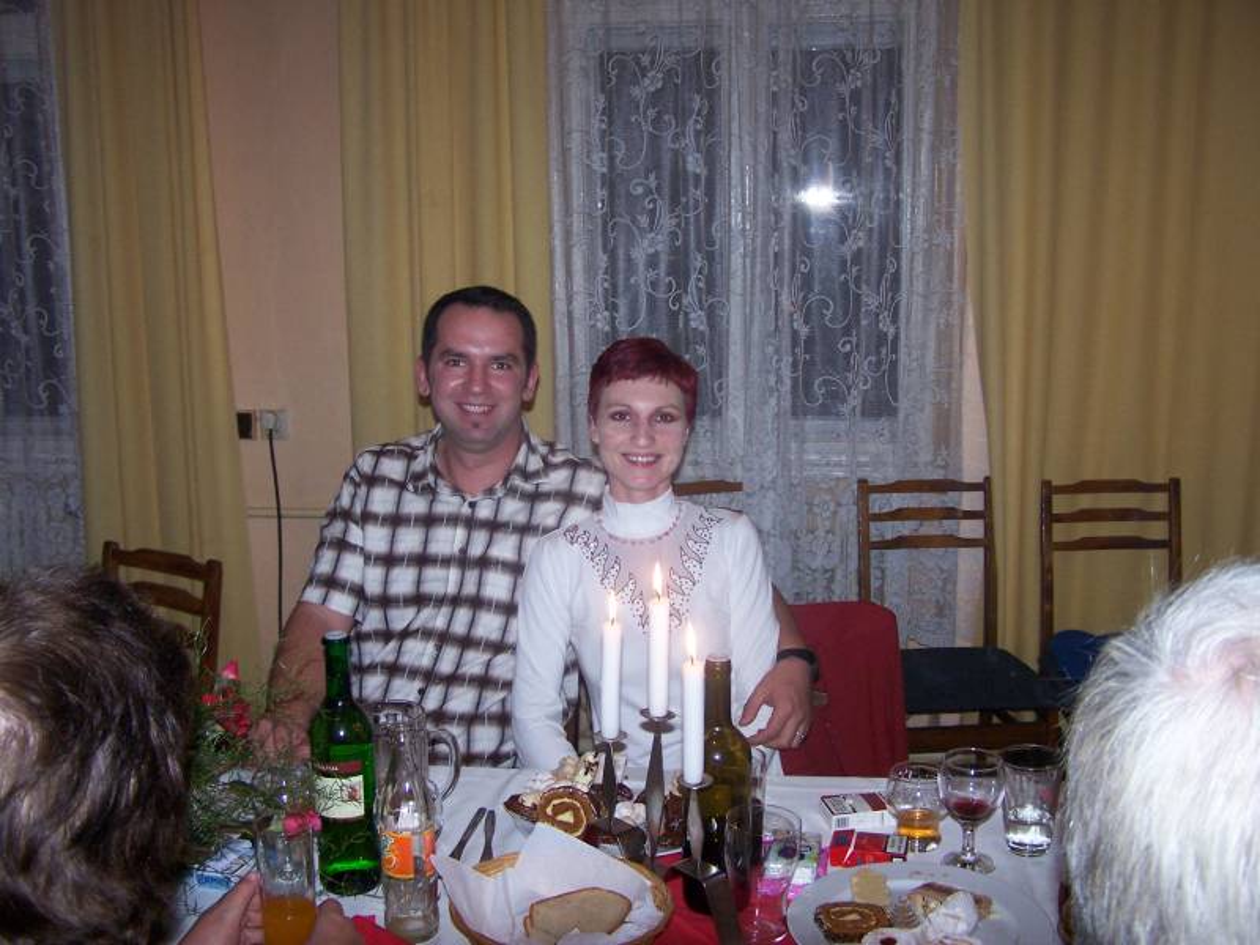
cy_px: 472
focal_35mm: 38
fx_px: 1383
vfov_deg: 37.7
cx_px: 630
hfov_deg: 49.0
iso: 140
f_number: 2.8
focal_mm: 6.3
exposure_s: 1/60
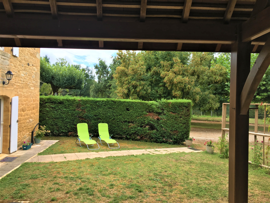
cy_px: 102
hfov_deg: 61.7
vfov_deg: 48.2
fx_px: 226
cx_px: 135
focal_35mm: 29
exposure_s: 1/754
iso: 25
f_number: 2.2
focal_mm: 4.15
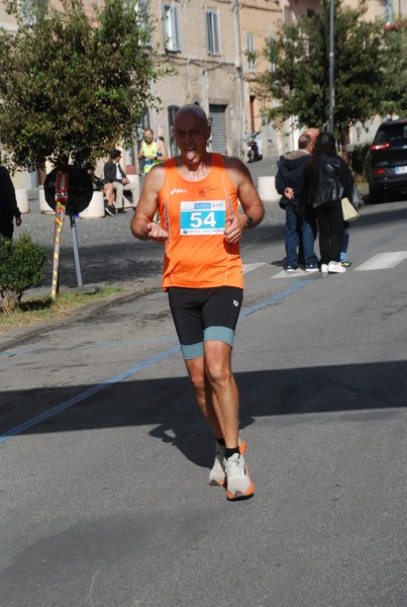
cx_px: 204
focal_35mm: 105
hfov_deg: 13.1
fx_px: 1771
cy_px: 304
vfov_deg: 19.4
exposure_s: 1/2000
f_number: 8
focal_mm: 70
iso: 1000
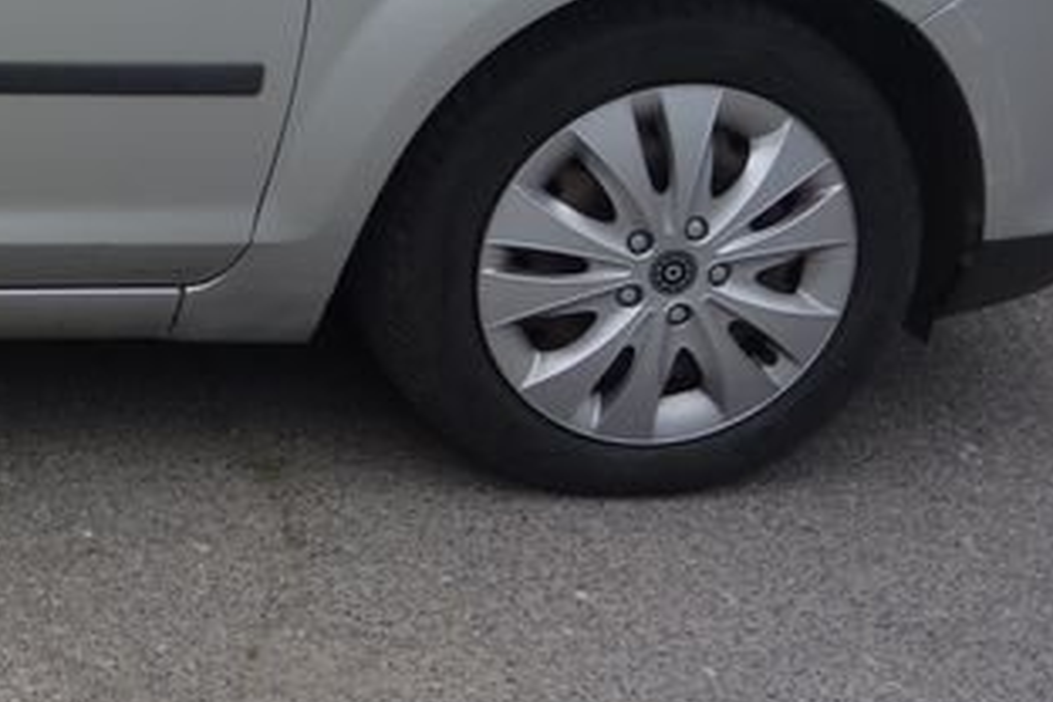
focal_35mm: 92
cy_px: -147
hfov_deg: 18.8
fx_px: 2691
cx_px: -638
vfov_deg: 14.4
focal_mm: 10.4
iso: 125
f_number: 4
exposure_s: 1/500
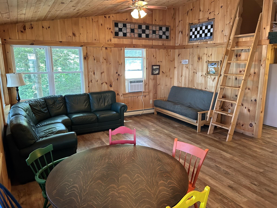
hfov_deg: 67.3
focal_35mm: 26
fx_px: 208
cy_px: 104
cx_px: 138
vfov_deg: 53.1
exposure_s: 1/60
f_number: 1.5
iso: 320
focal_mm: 5.7
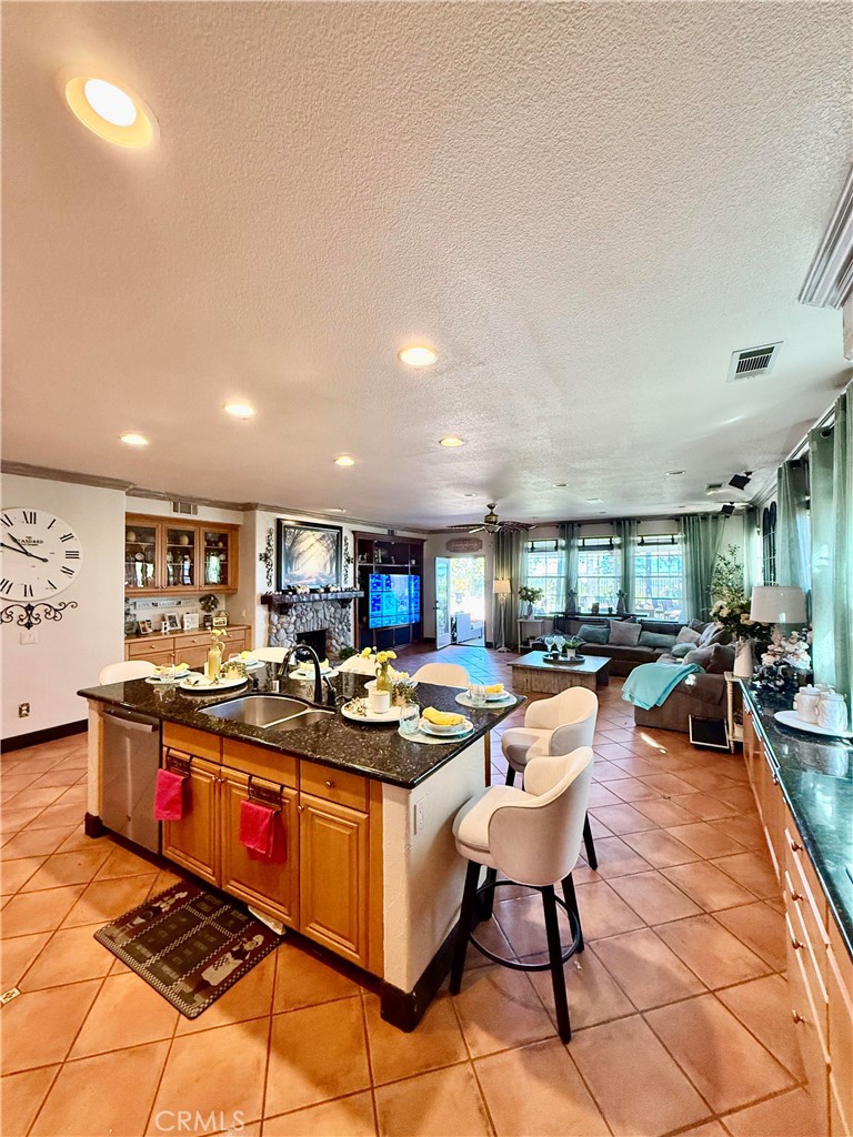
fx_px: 460
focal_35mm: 14
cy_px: 568
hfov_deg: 85.7
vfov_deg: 102.1
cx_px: 426
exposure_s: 1/99
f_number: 2.2
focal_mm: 2.22
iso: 320
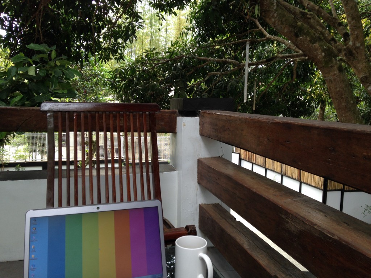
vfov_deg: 42.9
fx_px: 354
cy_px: 139
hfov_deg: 55.4
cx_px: 186
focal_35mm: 33
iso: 50
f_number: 2.4
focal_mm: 4.12
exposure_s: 1/40
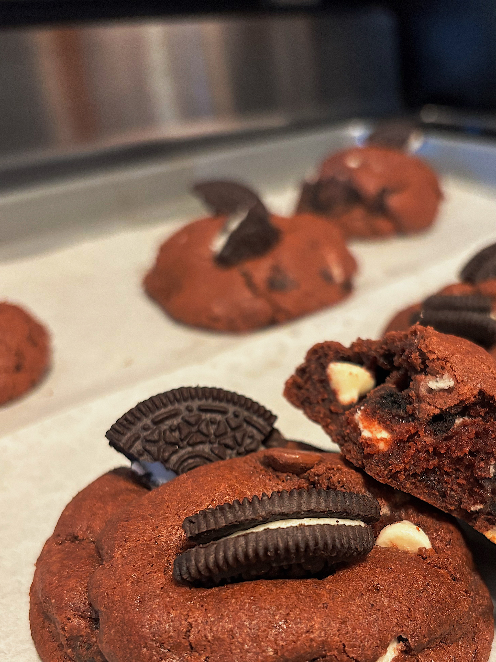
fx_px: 726
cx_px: 311
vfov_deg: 48.1
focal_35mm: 38
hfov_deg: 37.5
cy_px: 446
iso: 400
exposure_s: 1/40
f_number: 1.6
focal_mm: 5.96
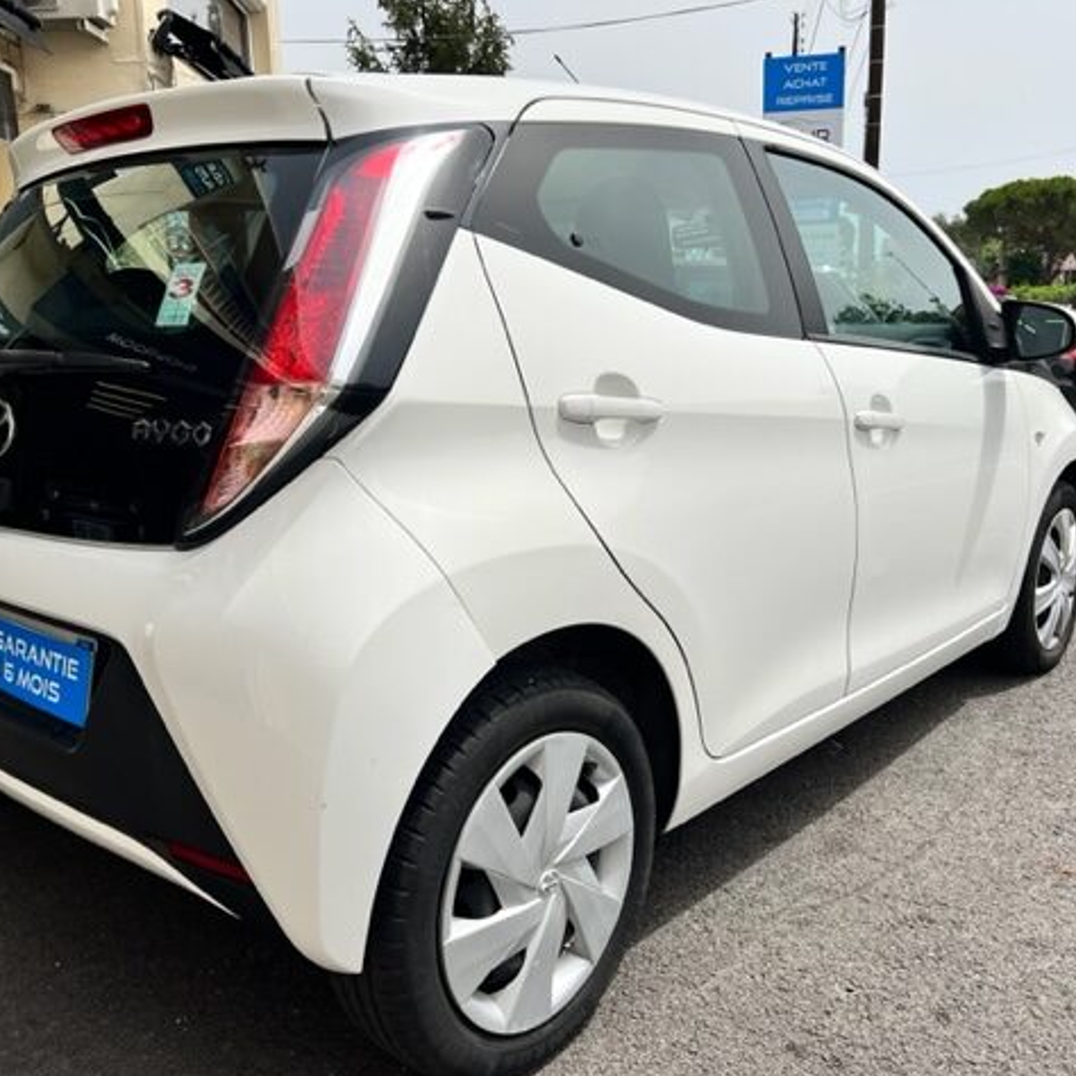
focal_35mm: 31
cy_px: 540
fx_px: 1090
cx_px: 472
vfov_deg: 52.5
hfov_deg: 52.4
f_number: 1.5
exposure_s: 1/6579
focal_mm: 5.7
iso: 50
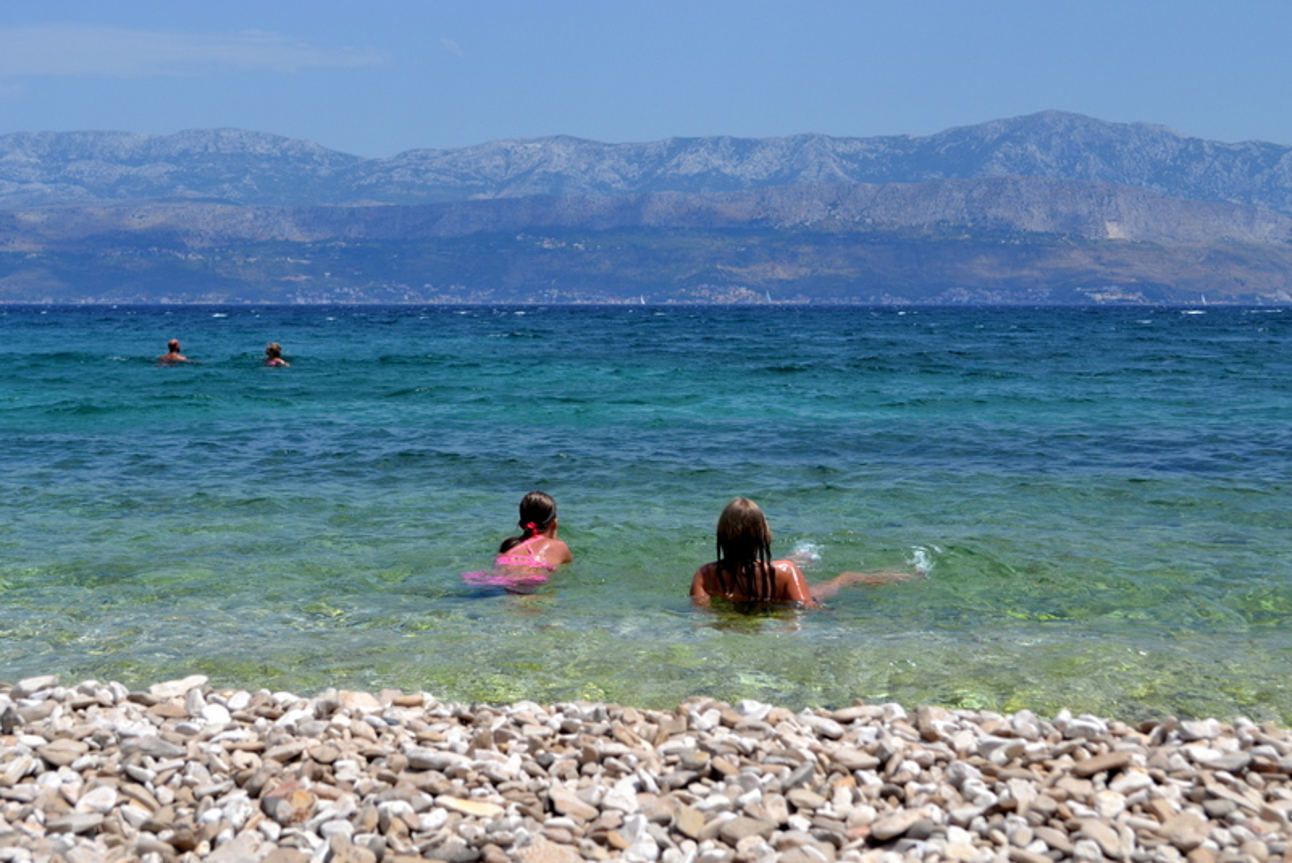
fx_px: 2046
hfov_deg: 35.0
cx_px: 646
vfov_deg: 23.8
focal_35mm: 57
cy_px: 432
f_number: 7.1
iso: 100
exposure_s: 1/400
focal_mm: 38
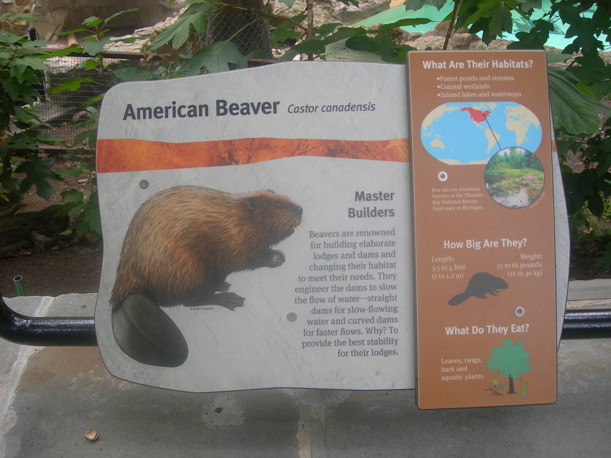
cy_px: 229
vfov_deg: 37.7
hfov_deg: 49.0
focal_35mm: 38
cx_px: 306
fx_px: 671
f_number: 2.8
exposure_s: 1/54.2
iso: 50
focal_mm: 7.8
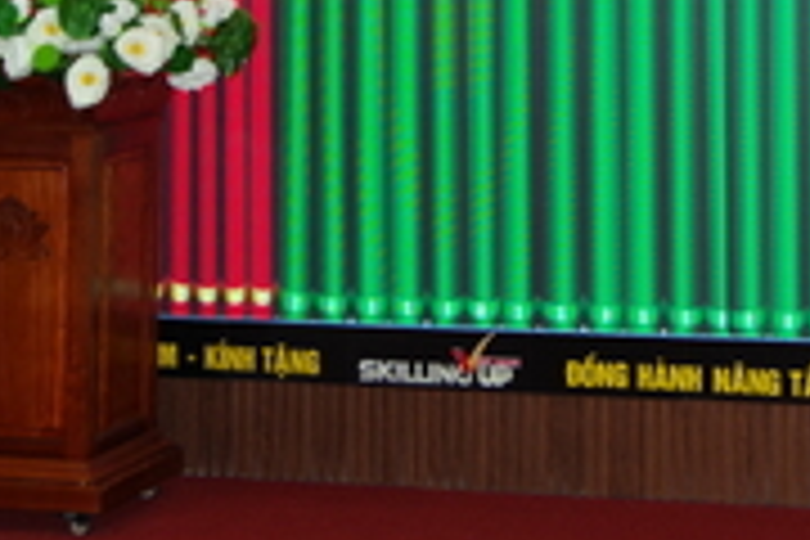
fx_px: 2250
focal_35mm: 100
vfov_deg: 13.2
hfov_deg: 20.0
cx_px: 720
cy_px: -166
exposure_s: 1/30
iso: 400
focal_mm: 24
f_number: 4.5
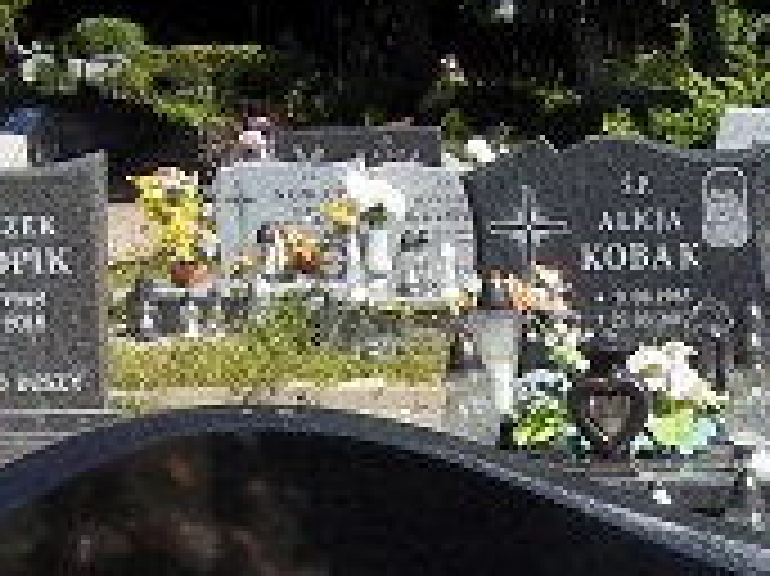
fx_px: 2667
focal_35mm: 120
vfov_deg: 11.5
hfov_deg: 16.2
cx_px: 675
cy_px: 1012
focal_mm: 5.7
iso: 80
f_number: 5.5
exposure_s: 1/320
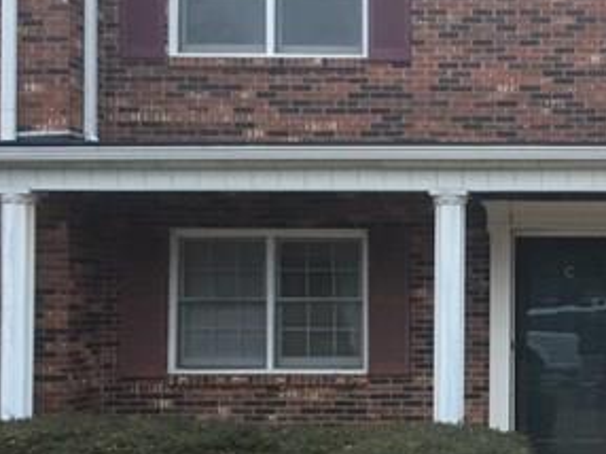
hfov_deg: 28.0
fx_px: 1137
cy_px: 295
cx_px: 608
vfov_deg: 22.5
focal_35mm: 65
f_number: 2.2
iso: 160
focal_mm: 4.15
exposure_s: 1/30
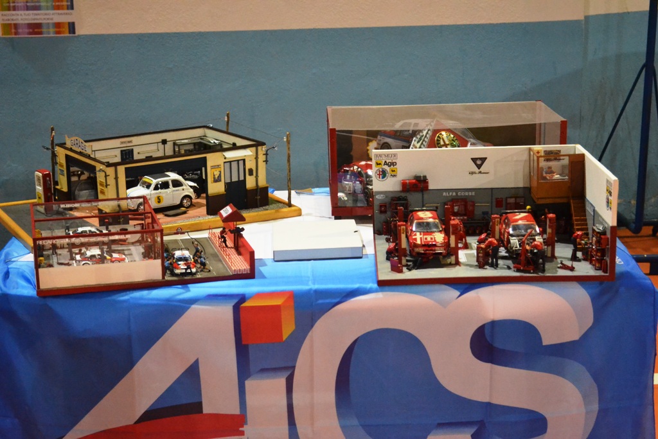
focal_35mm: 60
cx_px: 329
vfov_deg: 22.6
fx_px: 1097
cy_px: 220
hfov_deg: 33.4
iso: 3200
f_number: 5.3
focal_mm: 40
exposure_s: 1/50
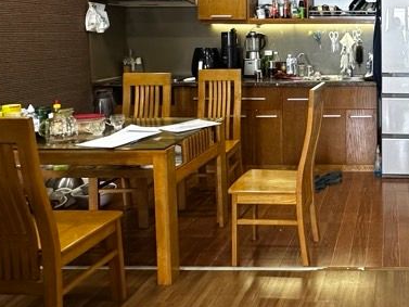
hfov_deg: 43.4
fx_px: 449
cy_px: 66
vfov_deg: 36.6
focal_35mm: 38
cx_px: 391
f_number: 2.2
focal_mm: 2.22
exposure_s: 1/50
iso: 250
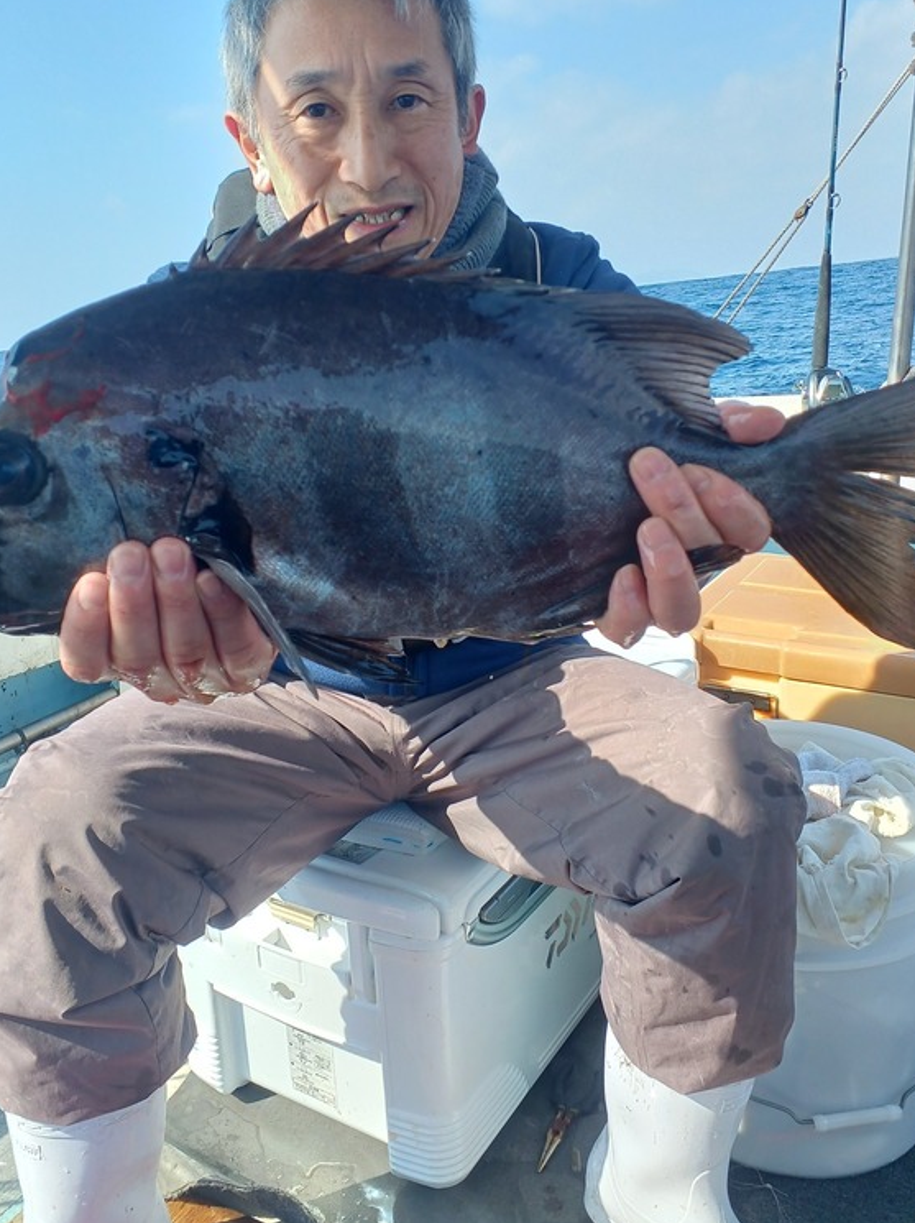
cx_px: 440
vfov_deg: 58.2
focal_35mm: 31
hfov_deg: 45.4
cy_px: 539
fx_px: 1094
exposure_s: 1/445
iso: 32
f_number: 1.9
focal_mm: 3.58
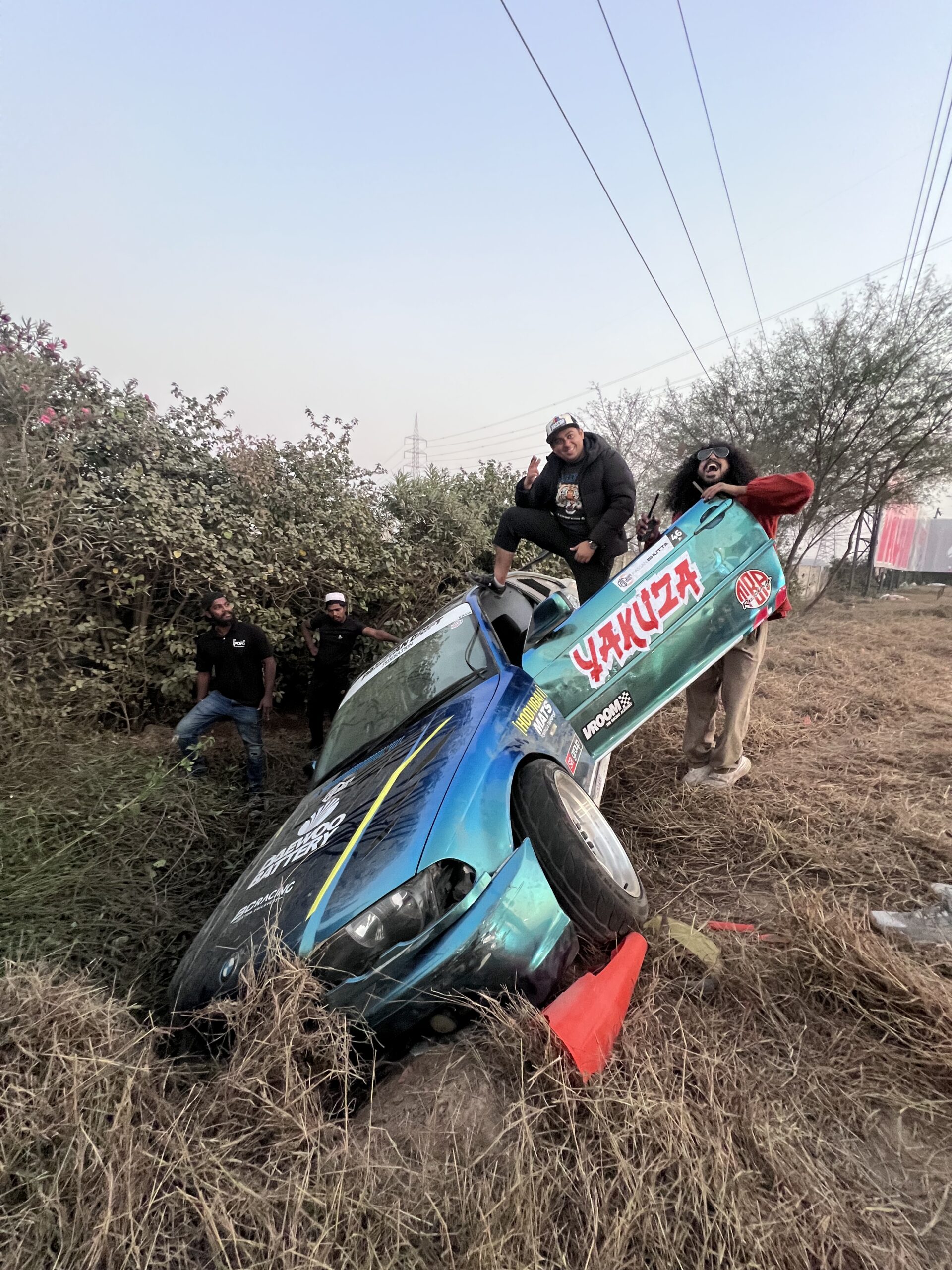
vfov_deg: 106.2
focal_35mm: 13
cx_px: 476
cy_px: 635
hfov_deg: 89.9
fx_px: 477
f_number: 1.8
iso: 320
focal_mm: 1.57
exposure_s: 1/50
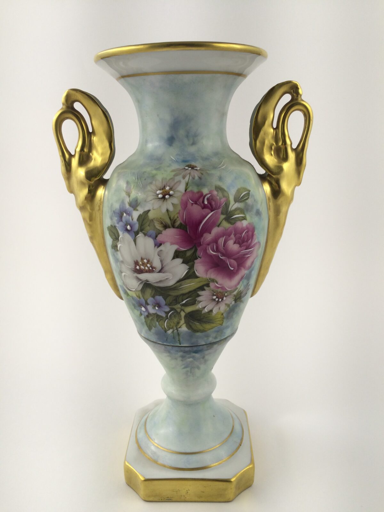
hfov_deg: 48.2
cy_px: 256
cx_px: 192
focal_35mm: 29
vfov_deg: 61.7
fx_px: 429
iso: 32
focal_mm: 4.15
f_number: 2.2
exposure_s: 1/270
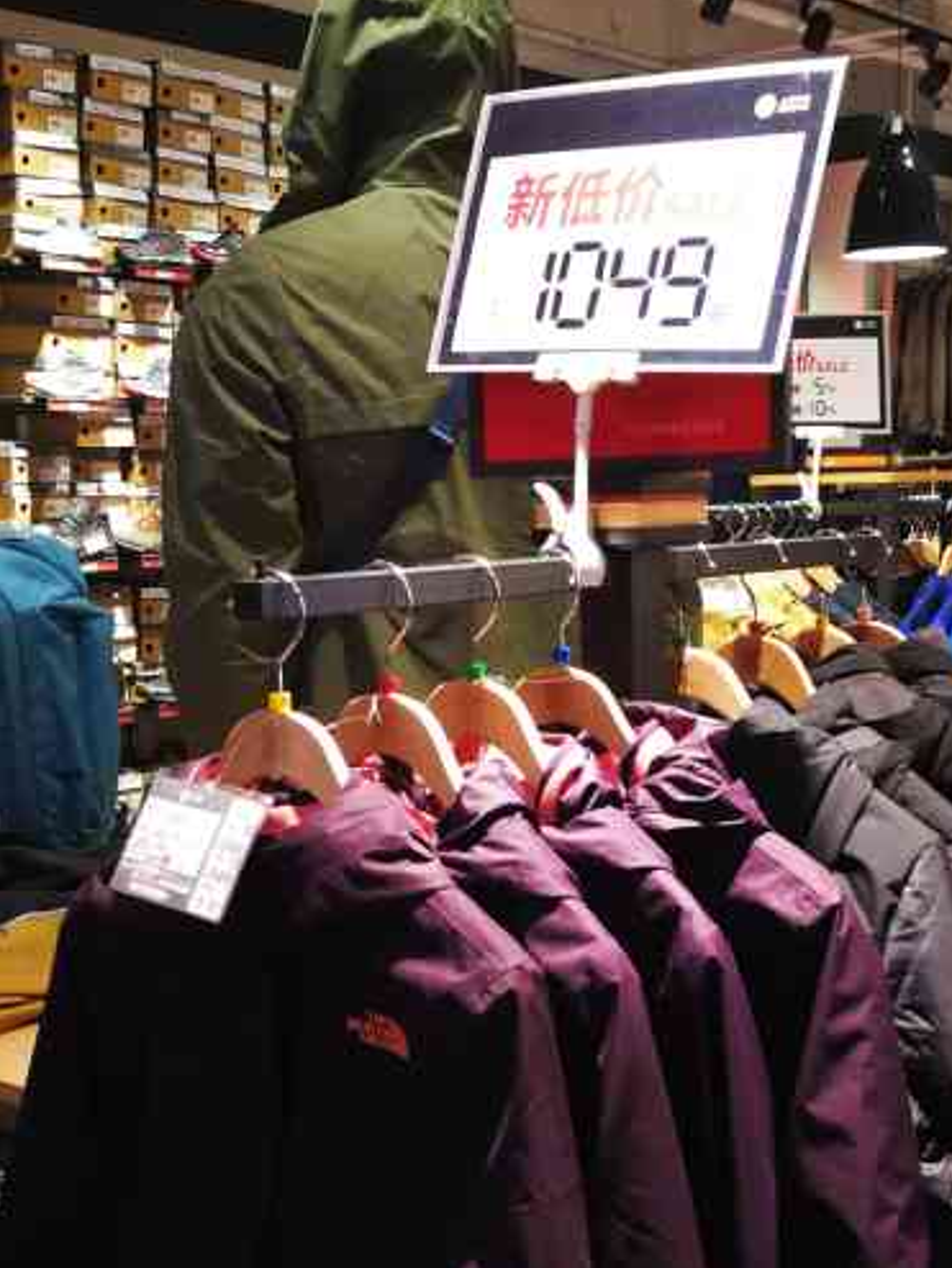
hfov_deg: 28.6
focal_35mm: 51
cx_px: 523
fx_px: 1869
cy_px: 938
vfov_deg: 36.7
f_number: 2.2
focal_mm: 3.95
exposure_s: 1/33.3
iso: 250
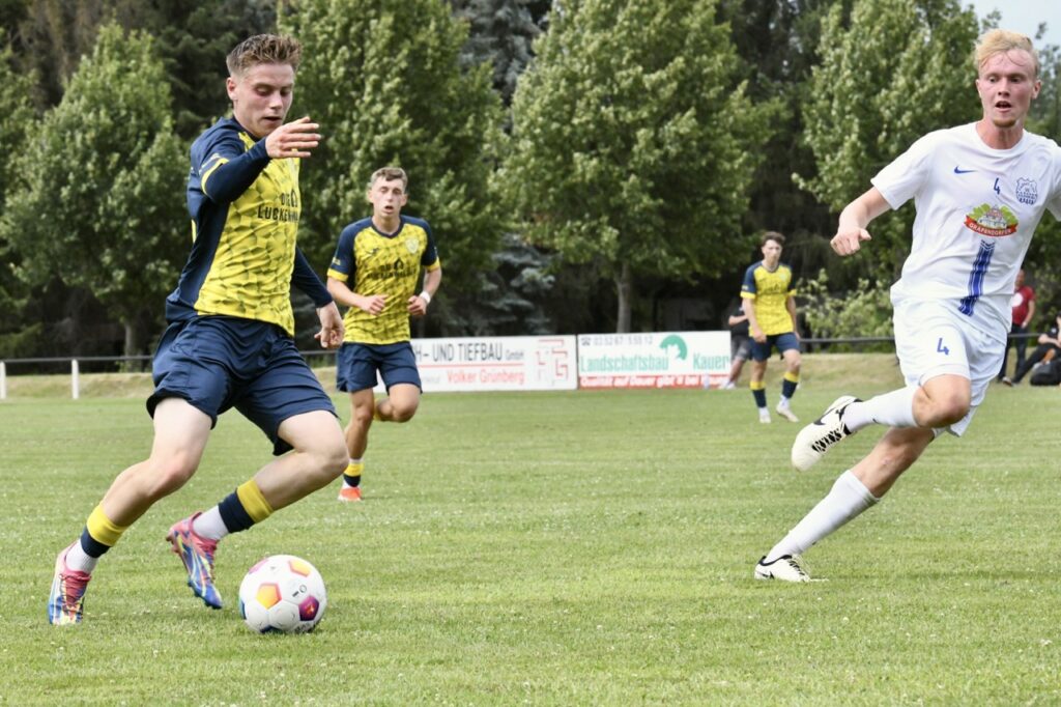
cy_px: 354
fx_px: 5745
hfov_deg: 10.6
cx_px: 530
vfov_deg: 7.0
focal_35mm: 195
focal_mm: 195
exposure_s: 1/1600
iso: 5000
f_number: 14
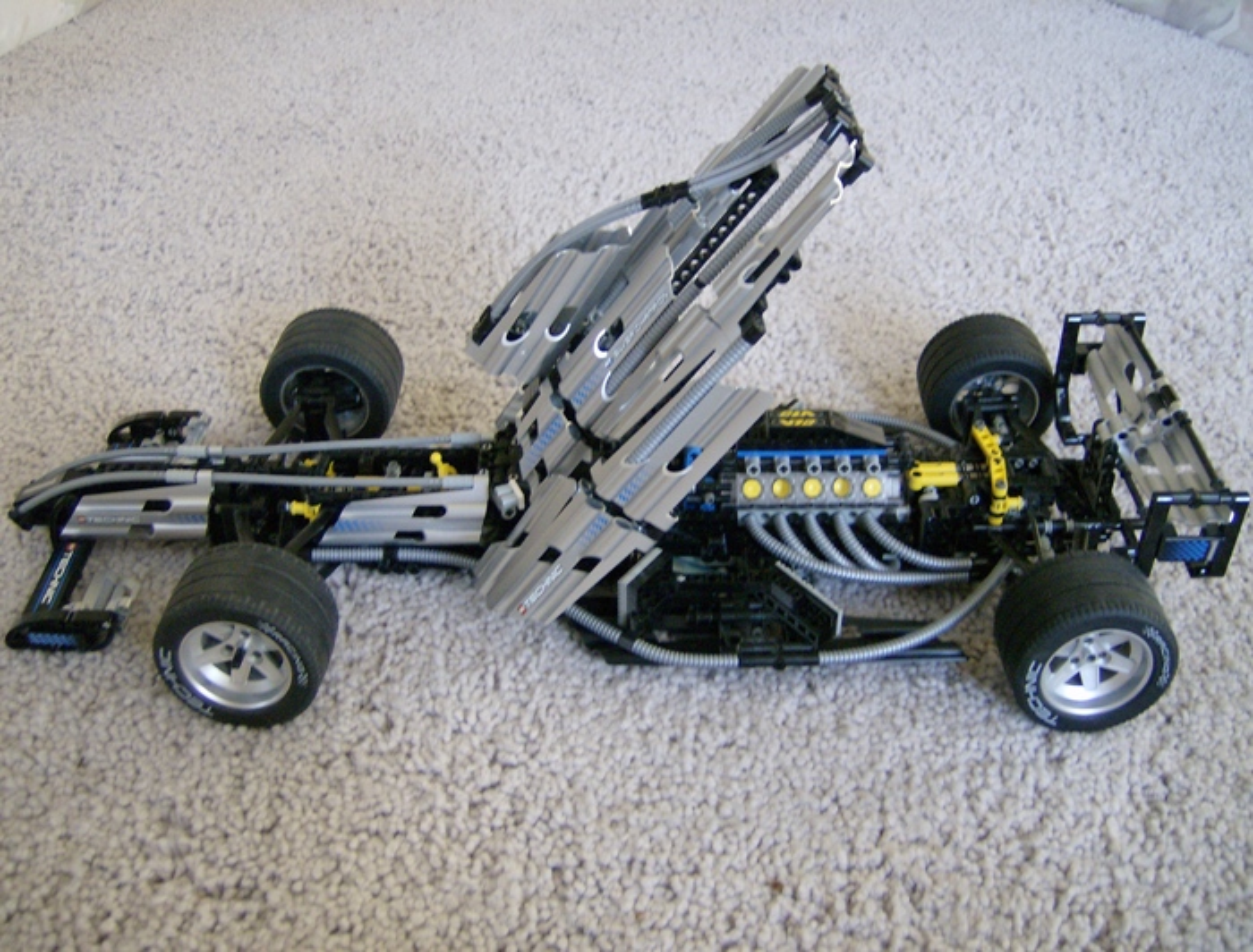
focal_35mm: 36
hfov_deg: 51.1
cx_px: 626
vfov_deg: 40.0
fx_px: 1309
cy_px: 476
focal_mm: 6
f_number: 2.8
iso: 200
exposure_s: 1/21
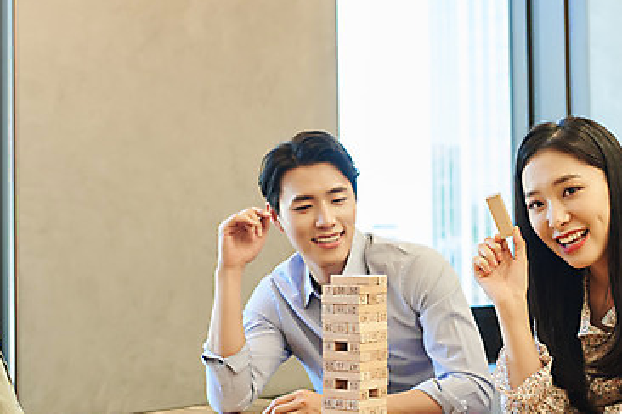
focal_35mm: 72
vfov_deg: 18.9
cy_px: 195
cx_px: 312
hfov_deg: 28.1
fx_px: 1244
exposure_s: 1/80
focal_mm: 44
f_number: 3.5
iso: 800
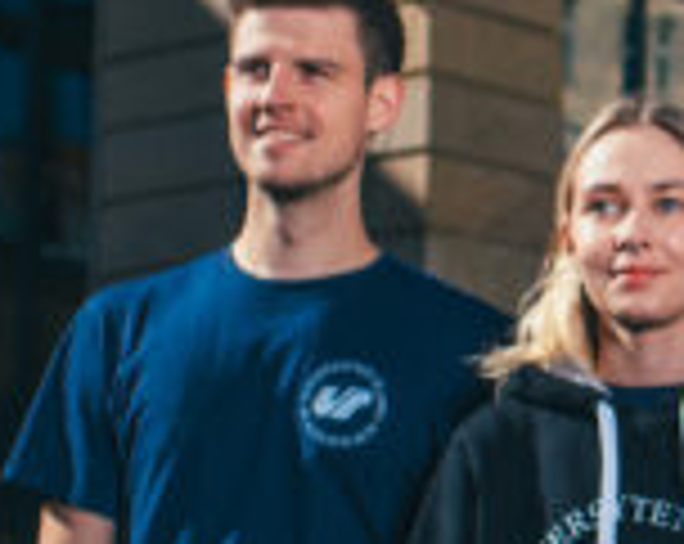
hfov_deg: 10.6
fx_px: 3495
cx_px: 1156
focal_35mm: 173
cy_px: 254
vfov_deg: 8.9
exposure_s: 1/200
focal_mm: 35
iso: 125
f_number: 3.2
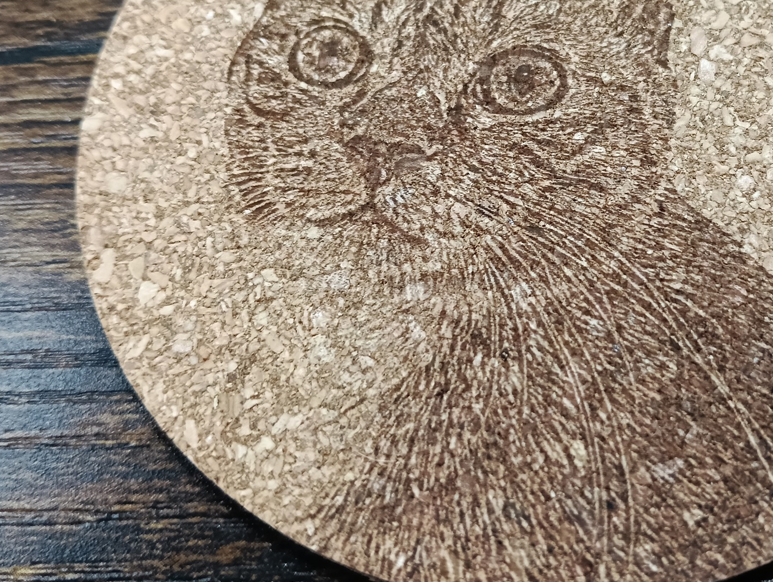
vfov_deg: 34.9
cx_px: 543
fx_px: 917
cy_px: 192
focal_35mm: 41
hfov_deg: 44.7
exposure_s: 1/33.3
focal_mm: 3.98
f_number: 1.8
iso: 400
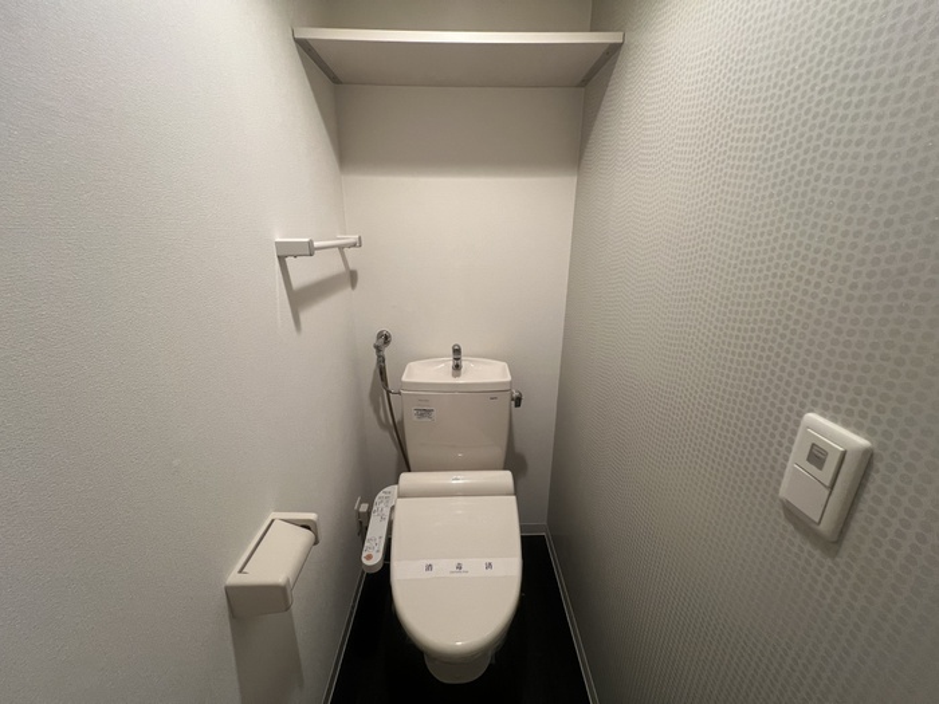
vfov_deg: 89.9
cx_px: 470
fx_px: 353
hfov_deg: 106.2
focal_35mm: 13
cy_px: 352
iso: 200
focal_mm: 1.57
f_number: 1.8
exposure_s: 1/50
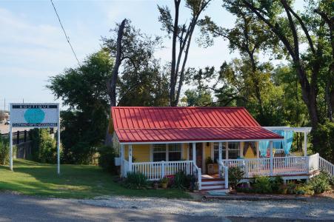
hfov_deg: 49.6
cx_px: 167
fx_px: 362
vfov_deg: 34.2
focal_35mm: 39
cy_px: 111
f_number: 11
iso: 100
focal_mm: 26
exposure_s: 1/100
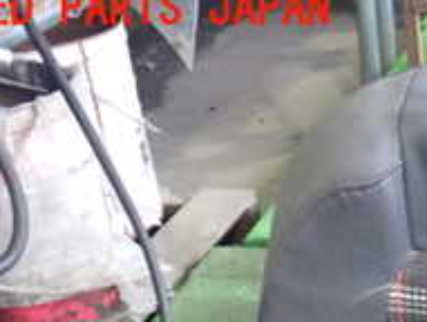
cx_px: 595
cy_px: 485
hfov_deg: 18.9
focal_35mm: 94
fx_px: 1162
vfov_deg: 14.7
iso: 640
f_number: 2.3
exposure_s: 1/30
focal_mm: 5.4
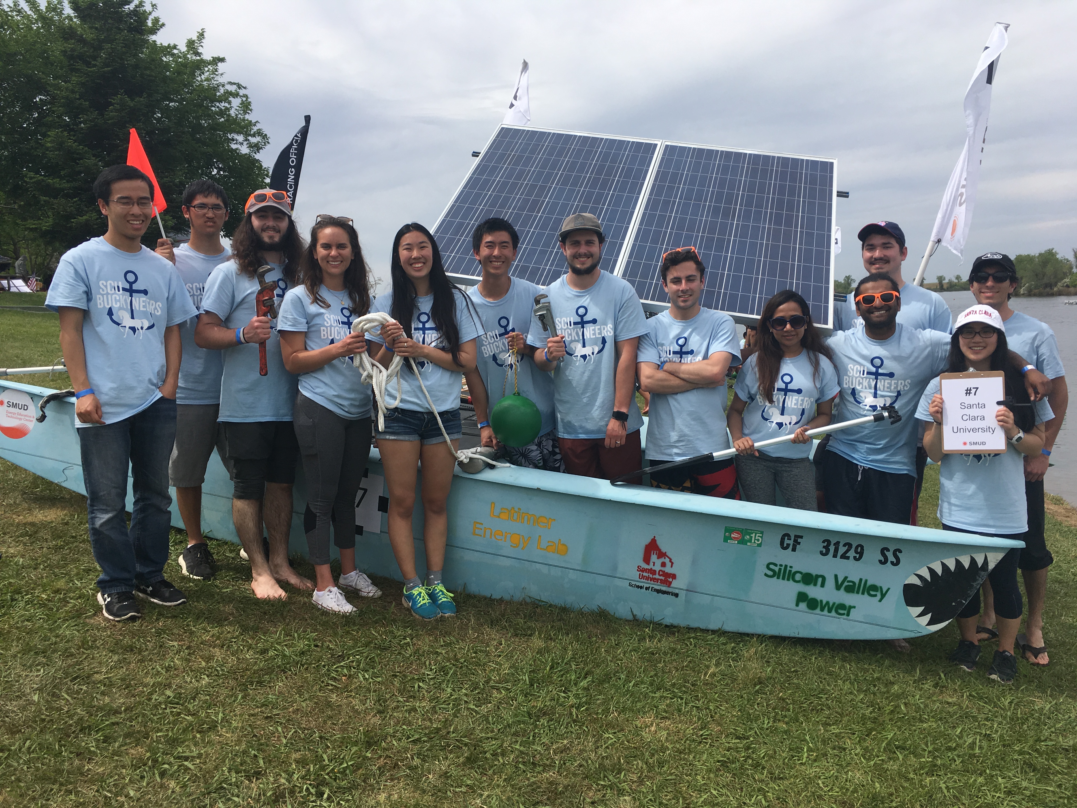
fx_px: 902
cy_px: 404
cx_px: 538
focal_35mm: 29
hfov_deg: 61.7
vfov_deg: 48.2
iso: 25
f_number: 2.2
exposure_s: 1/1923
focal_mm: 4.15
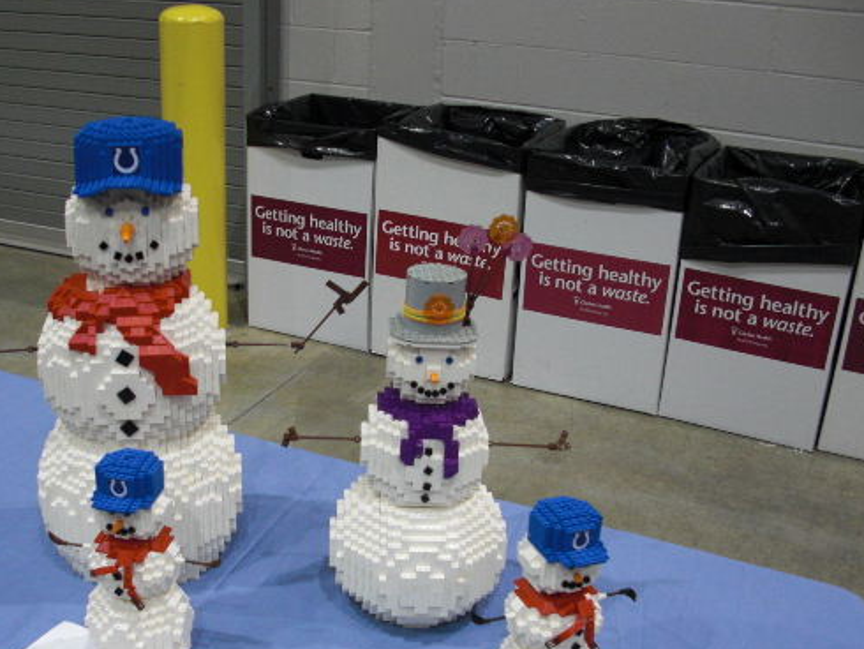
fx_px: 1174
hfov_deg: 40.0
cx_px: 305
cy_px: 416
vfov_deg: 30.7
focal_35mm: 47
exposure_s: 1/80
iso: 200
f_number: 2.8
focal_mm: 6.3
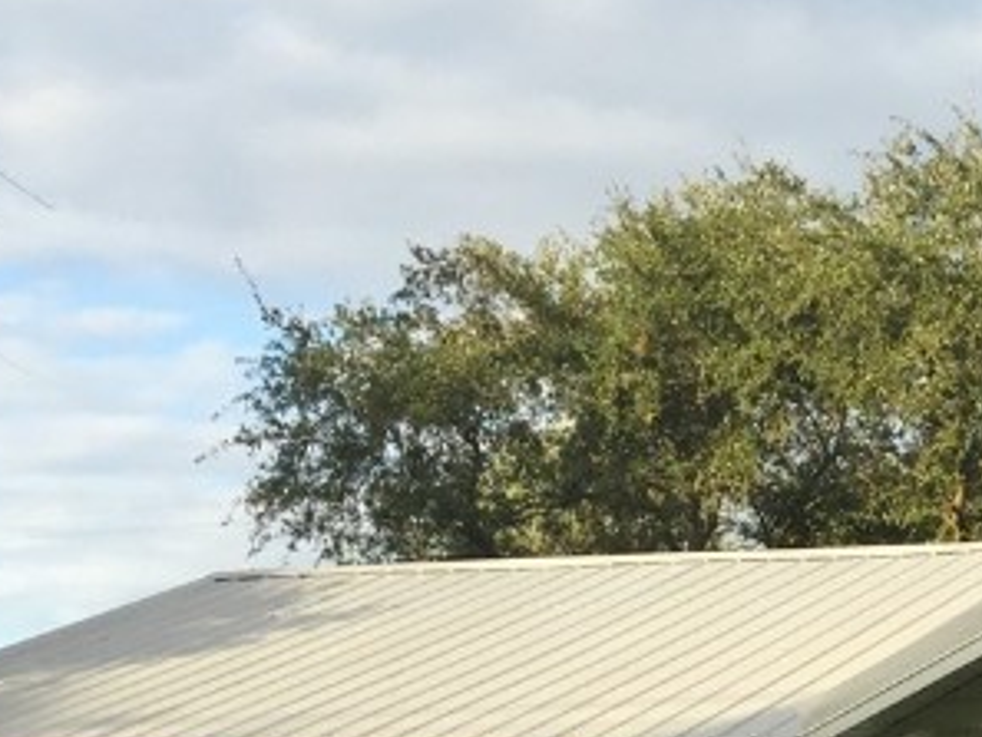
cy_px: 1200
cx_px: 1432
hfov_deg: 17.8
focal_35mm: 100
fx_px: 2838
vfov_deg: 13.7
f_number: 2.2
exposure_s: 1/527
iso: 32
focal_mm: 4.15
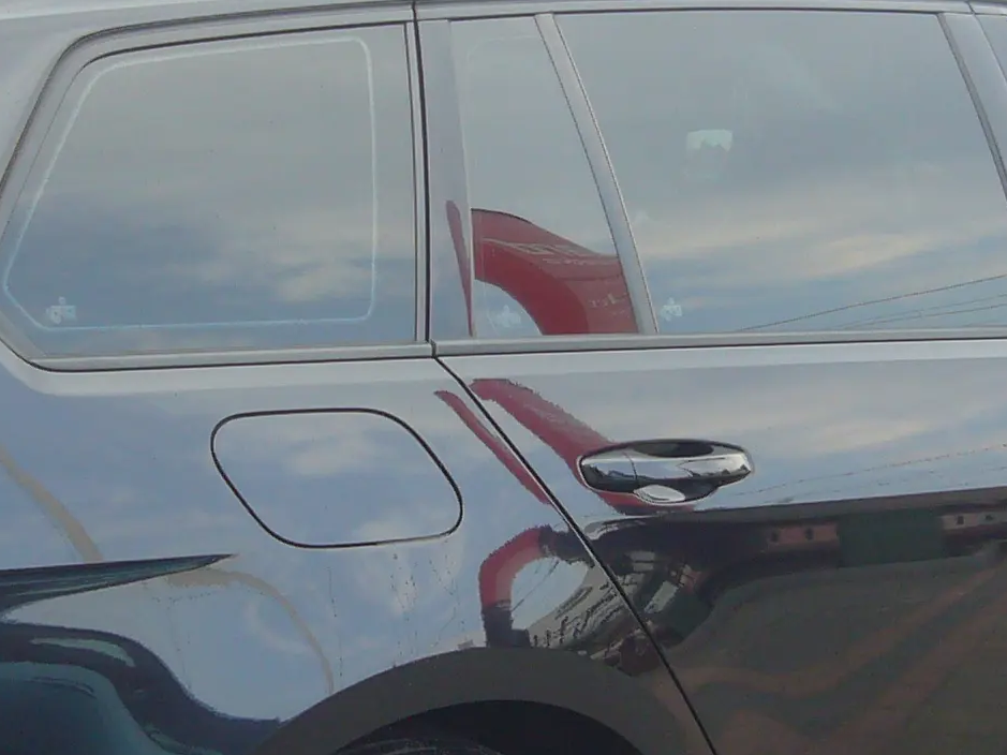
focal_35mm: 84
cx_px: 440
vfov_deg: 17.6
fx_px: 2443
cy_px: 386
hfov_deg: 23.3
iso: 80
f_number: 2.8
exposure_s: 1/80
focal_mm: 4.6
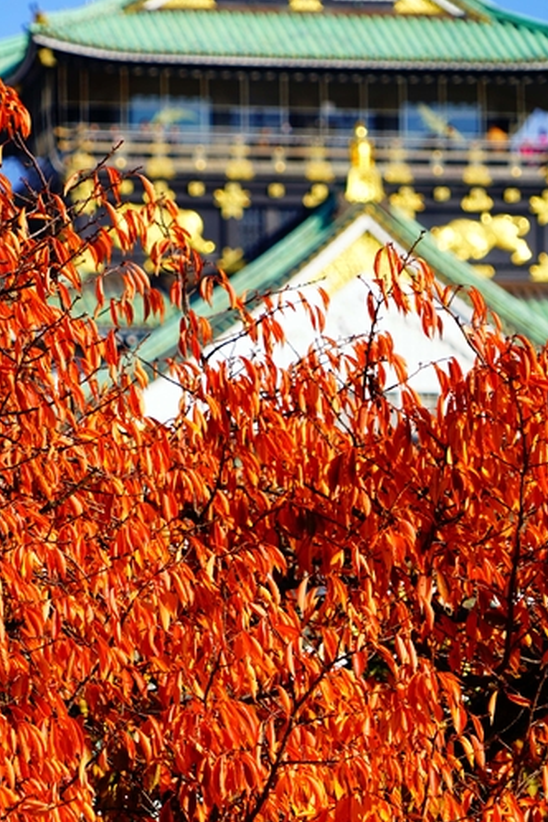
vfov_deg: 6.2
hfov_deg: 4.1
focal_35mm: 334
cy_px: 556
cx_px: 164
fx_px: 7626
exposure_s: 1/350
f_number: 6.7
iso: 100
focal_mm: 208
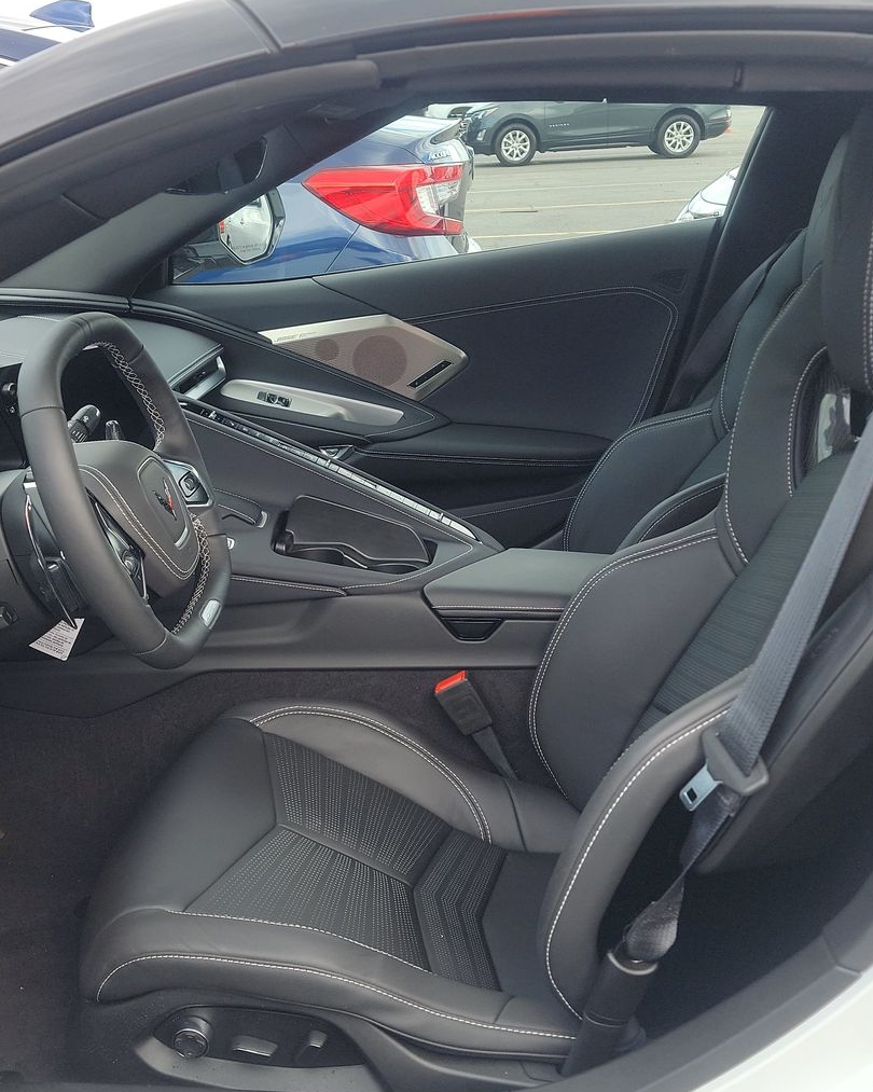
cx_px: 336
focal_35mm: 37
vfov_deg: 48.9
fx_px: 1195
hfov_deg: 39.9
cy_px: 624
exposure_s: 1/131
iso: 50
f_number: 1.8
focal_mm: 6.7
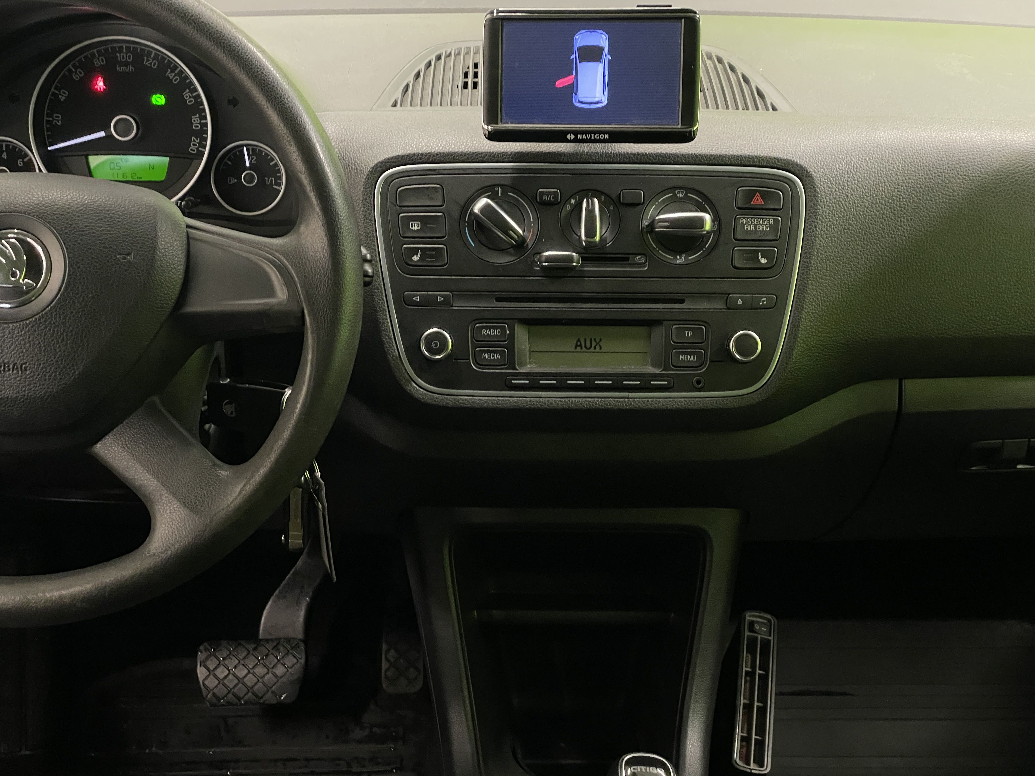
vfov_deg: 26.6
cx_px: 532
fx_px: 1644
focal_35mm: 55
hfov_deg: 34.9
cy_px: 385
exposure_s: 1/50
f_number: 2
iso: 500
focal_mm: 6
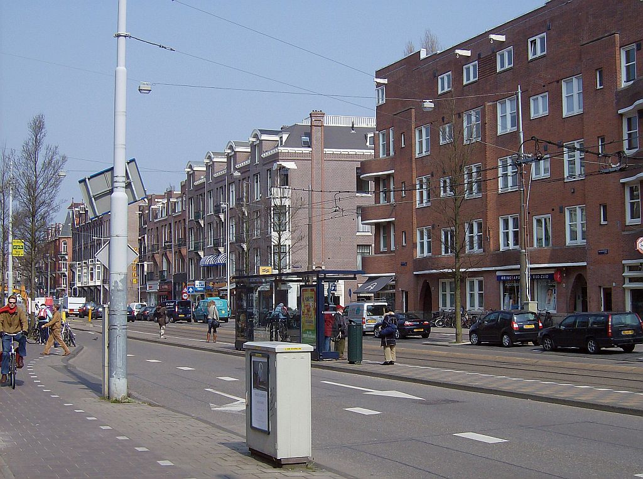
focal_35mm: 56
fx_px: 1038
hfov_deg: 34.4
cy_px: 240
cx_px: 322
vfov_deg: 26.0
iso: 100
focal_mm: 9.3
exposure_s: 1/612
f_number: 5.6
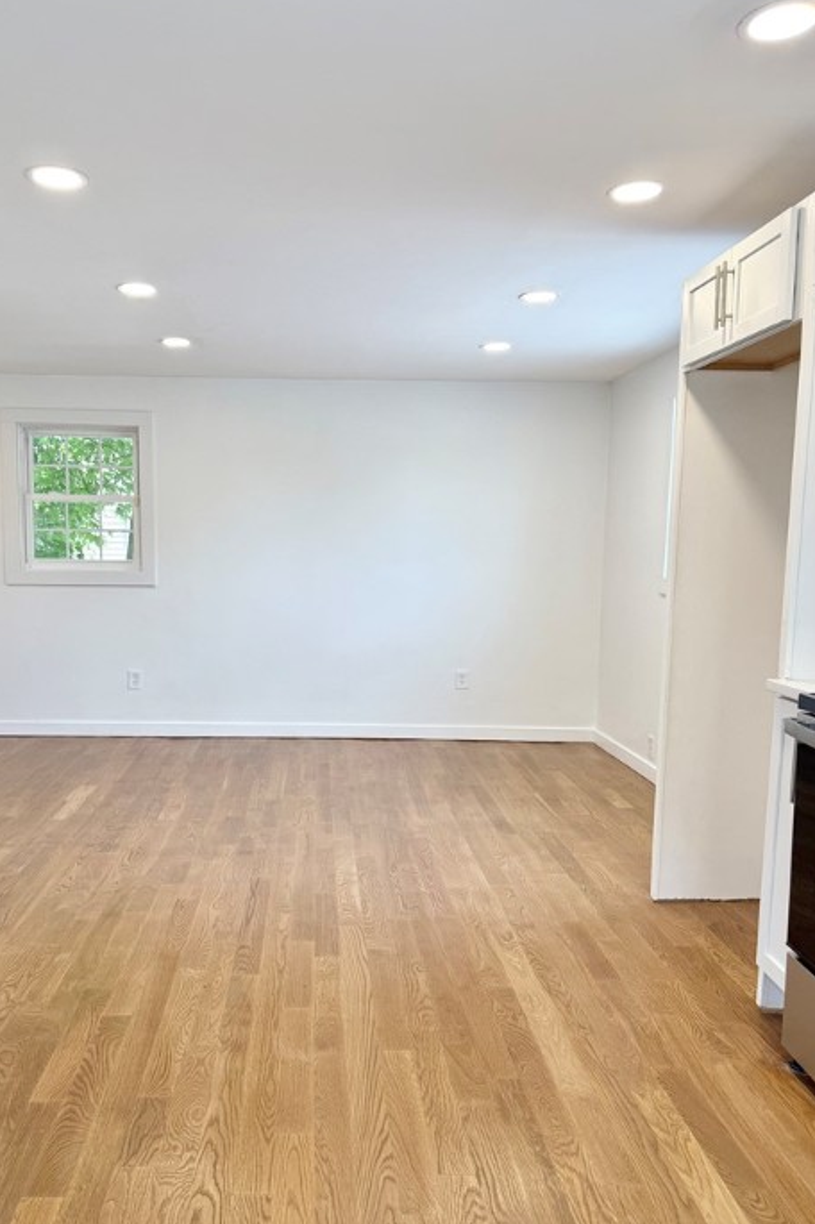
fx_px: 952
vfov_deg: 65.5
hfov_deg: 46.1
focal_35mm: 28
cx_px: 332
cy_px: 638
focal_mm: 6.76
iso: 125
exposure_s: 1/232
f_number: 1.78
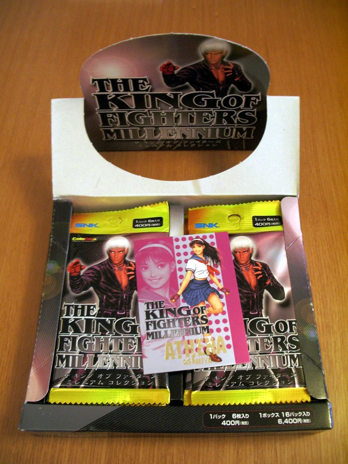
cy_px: 232
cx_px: 174
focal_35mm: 35
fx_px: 469
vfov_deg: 52.6
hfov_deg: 40.7
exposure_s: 1/15
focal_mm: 5.8
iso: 200
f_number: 2.6
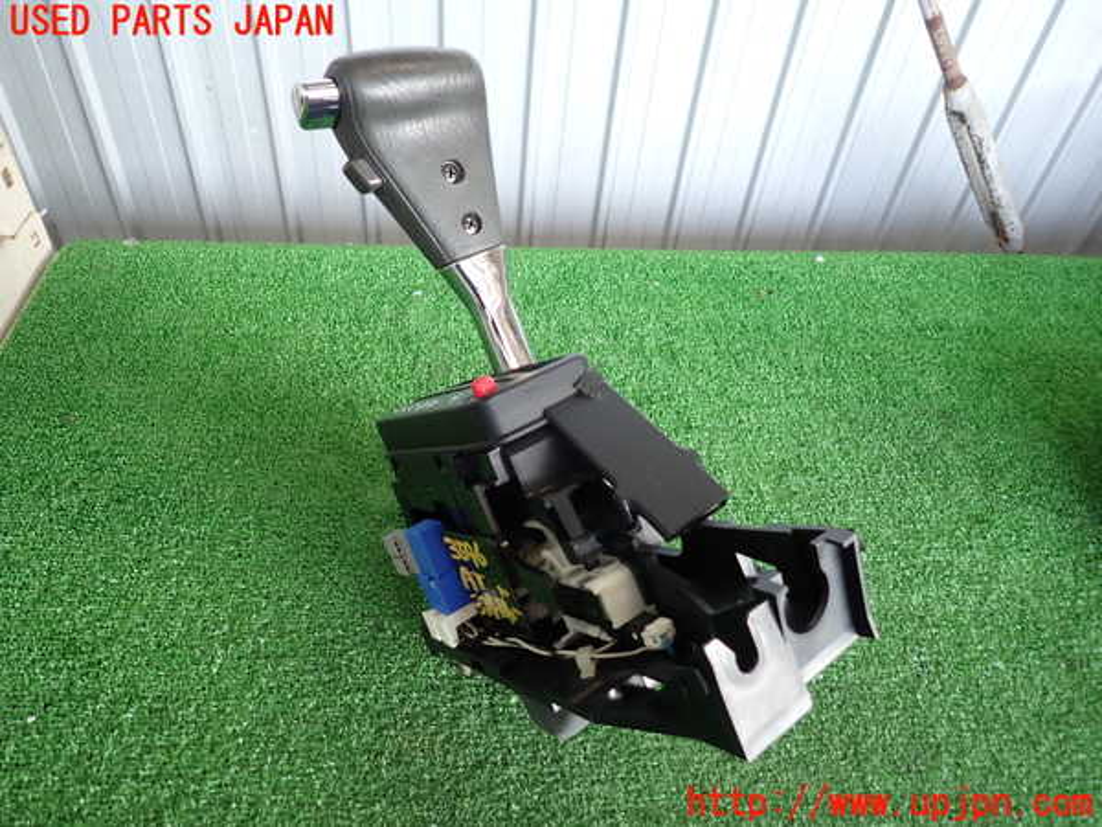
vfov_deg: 54.9
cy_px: 414
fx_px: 796
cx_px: 551
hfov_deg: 69.4
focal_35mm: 25
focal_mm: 4.5
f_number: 2
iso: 125
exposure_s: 1/60
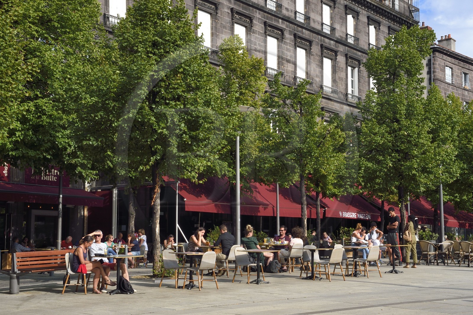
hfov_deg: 32.4
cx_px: 236
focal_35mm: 62
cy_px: 158
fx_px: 814
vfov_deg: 21.9
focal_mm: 62
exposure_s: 1/250
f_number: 20
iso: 800
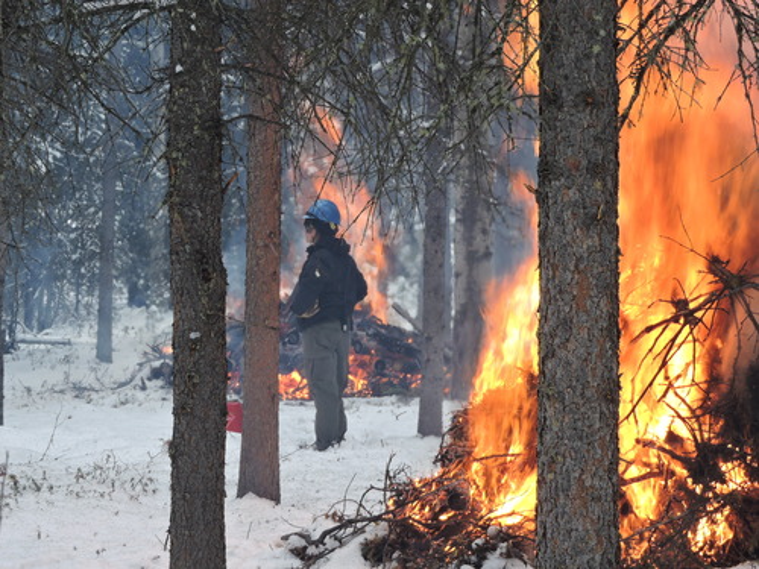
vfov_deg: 8.7
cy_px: 284
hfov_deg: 11.6
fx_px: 3727
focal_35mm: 170
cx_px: 380
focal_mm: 30.5
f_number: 5.2
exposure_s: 1/60
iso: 125
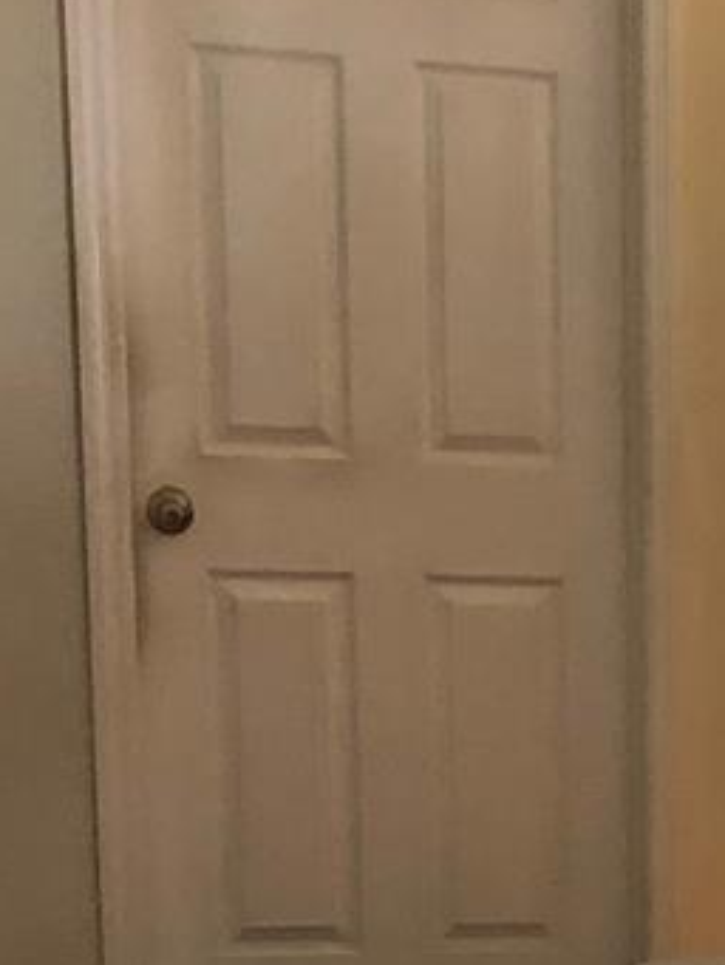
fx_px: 3516
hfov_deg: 10.6
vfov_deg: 15.2
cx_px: 1555
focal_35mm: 126
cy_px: 1115
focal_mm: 4
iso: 80
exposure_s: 1/15
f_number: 1.8
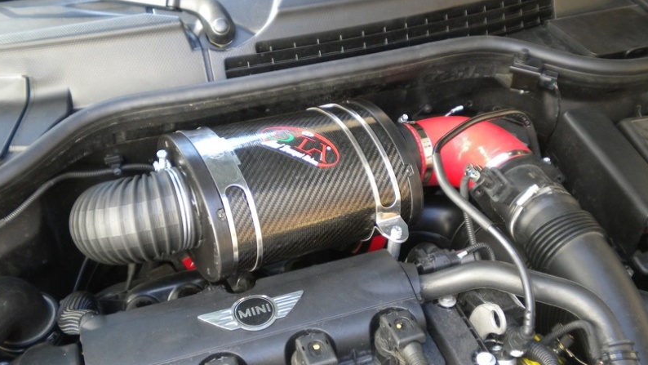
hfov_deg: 45.5
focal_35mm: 45
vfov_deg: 26.5
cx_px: 322
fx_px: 773
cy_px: 218
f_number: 3.5
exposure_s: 1/58.3
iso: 216
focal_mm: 7.4
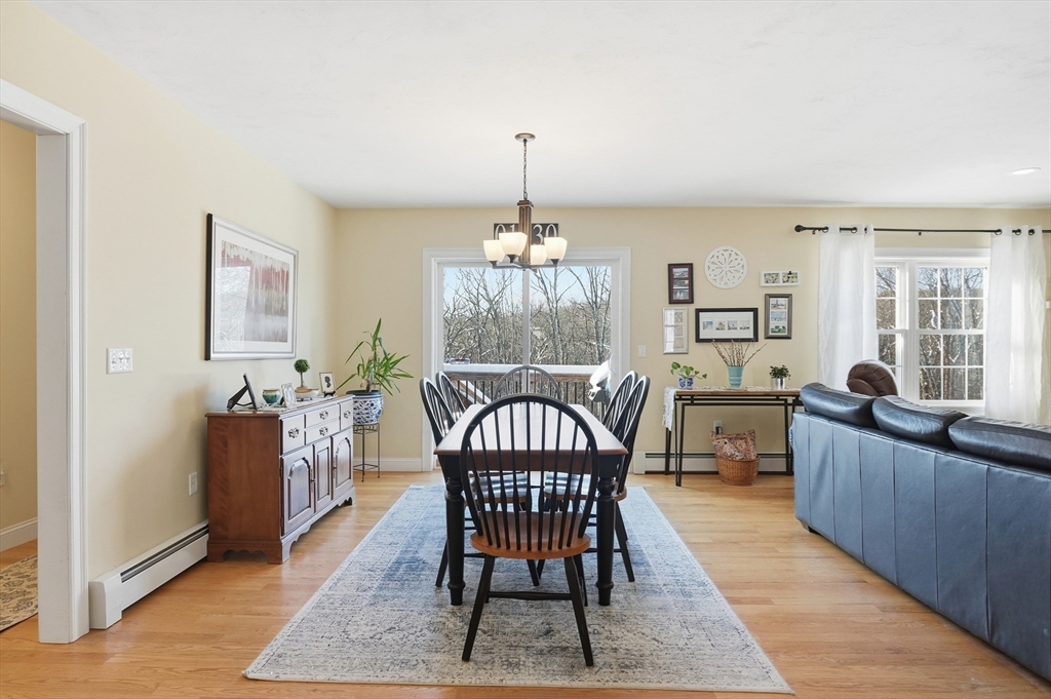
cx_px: 526
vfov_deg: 67.3
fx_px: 525
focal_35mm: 18
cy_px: 350
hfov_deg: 90.0
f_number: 7.1
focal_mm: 12
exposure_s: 1/800
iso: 800
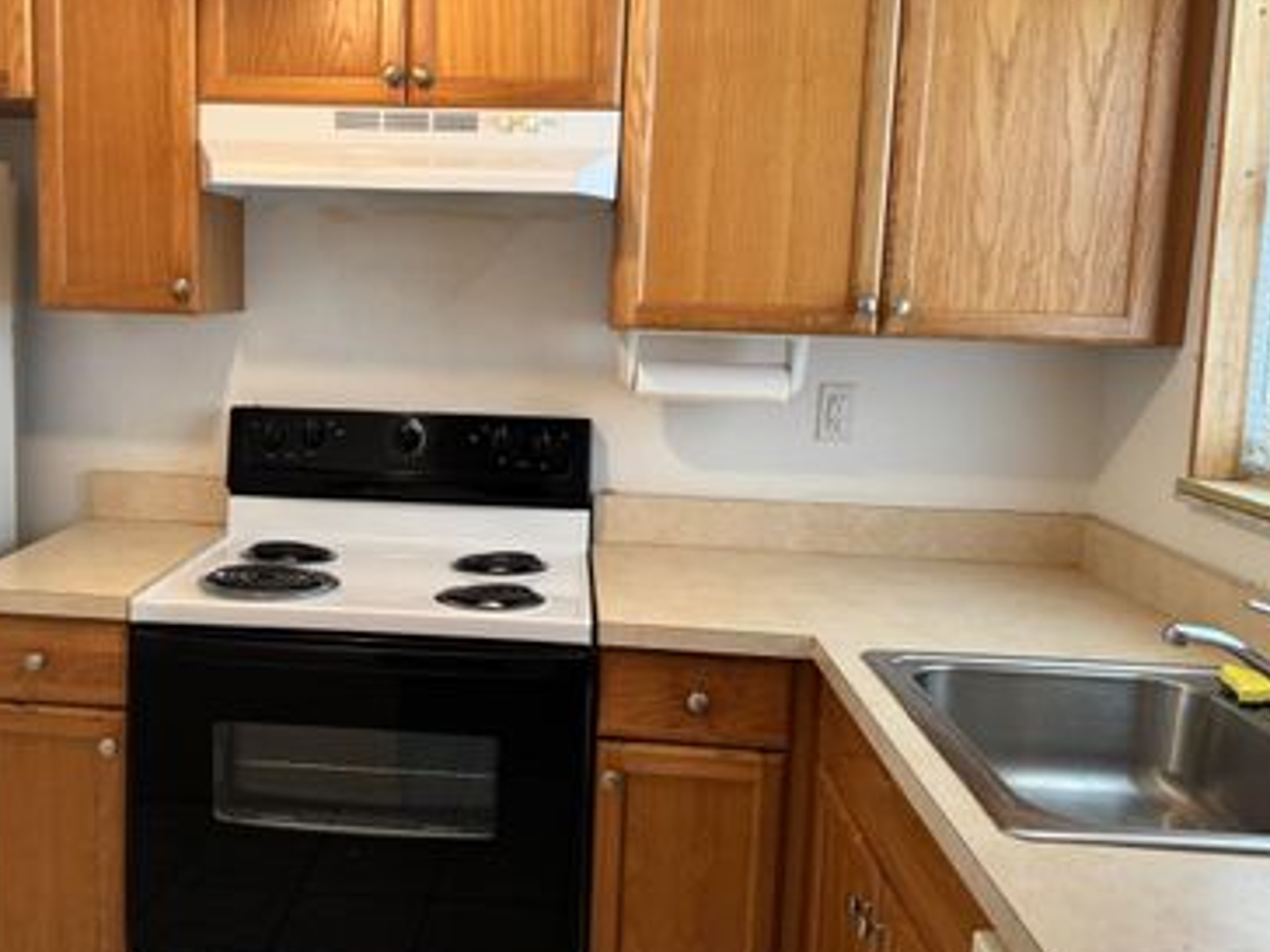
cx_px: 436
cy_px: 431
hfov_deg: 54.4
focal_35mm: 33
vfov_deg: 42.9
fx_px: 1211
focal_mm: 6.76
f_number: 1.78
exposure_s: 1/60
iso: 320
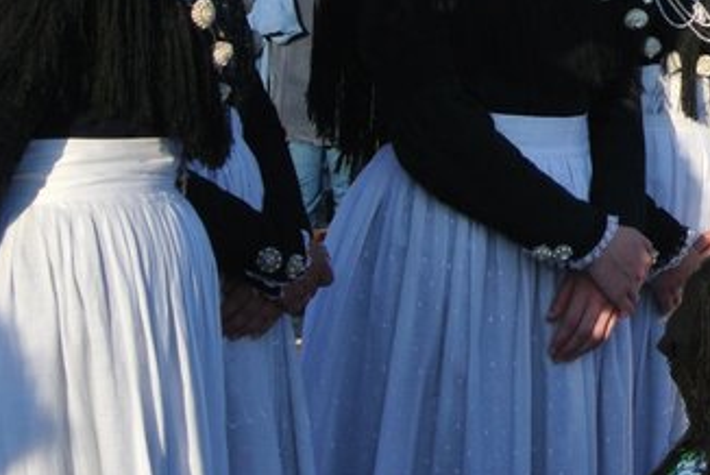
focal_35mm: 173
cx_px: 1017
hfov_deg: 11.4
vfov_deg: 7.9
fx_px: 3415
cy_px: 44
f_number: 5
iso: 100
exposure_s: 1/500
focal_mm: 20.3
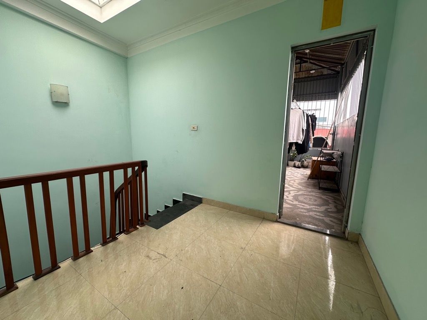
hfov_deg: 102.1
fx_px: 173
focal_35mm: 14
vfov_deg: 85.7
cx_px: 214
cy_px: 160
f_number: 2.2
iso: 40
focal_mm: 2.22
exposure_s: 1/145
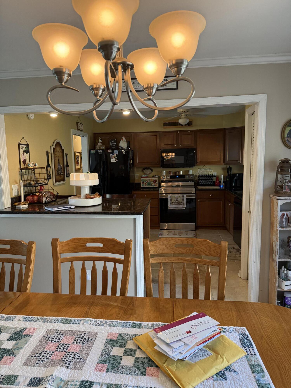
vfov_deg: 71.6
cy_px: 194
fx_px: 269
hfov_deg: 56.8
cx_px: 146
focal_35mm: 24
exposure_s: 1/60
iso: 160
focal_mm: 6.76
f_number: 1.78
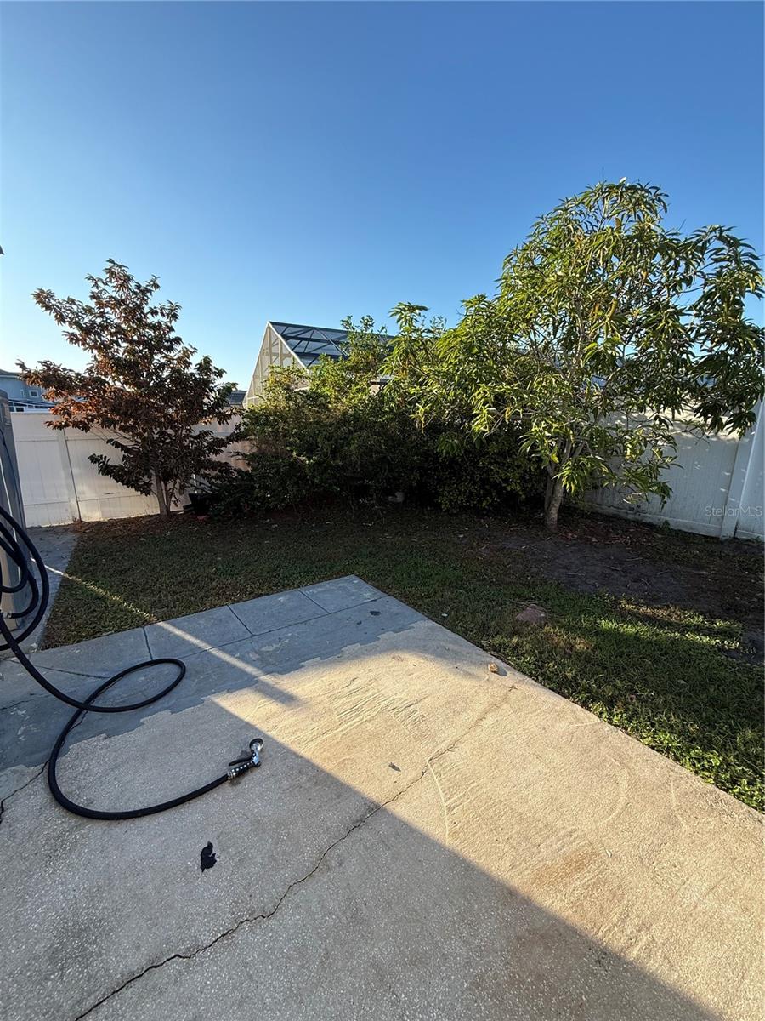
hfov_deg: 85.7
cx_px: 382
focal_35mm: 14
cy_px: 510
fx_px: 413
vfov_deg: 102.1
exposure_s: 1/651
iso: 64
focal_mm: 2.22
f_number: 2.2
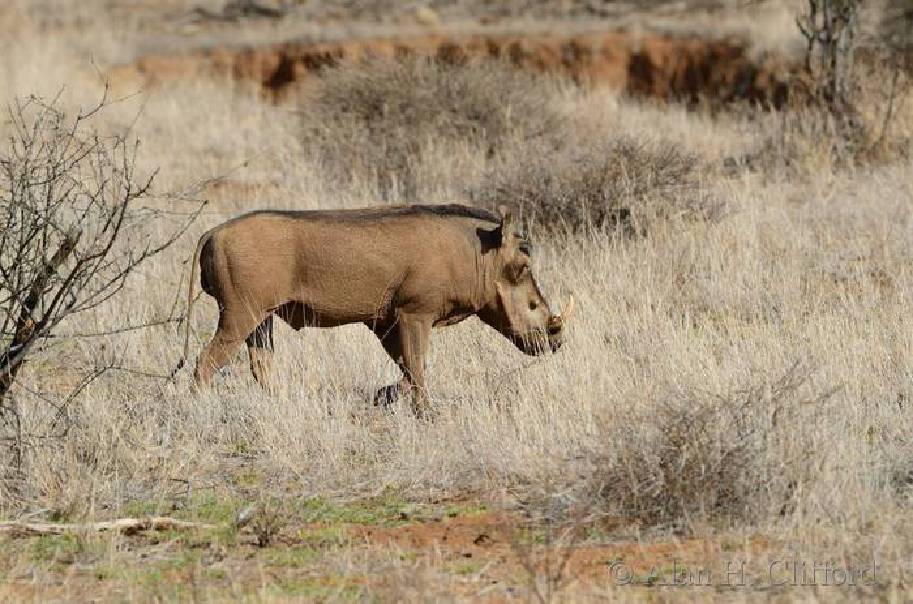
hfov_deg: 4.6
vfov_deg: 3.0
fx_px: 11384
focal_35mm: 450
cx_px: 456
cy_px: 302
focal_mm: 300
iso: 160
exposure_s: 1/640
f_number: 7.1
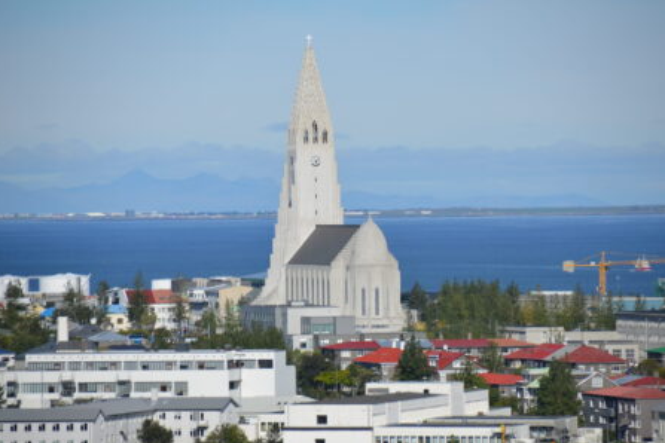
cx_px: 330
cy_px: 222
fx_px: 6169
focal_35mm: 334
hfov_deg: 6.2
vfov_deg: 4.1
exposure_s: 1/1000
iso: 125
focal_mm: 220
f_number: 8
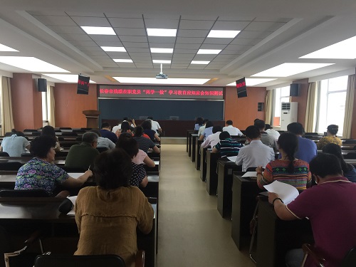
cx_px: 178
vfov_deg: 48.2
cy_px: 134
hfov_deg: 61.7
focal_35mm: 29
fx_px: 298
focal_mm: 4.15
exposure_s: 1/33
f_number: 2.2
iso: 32
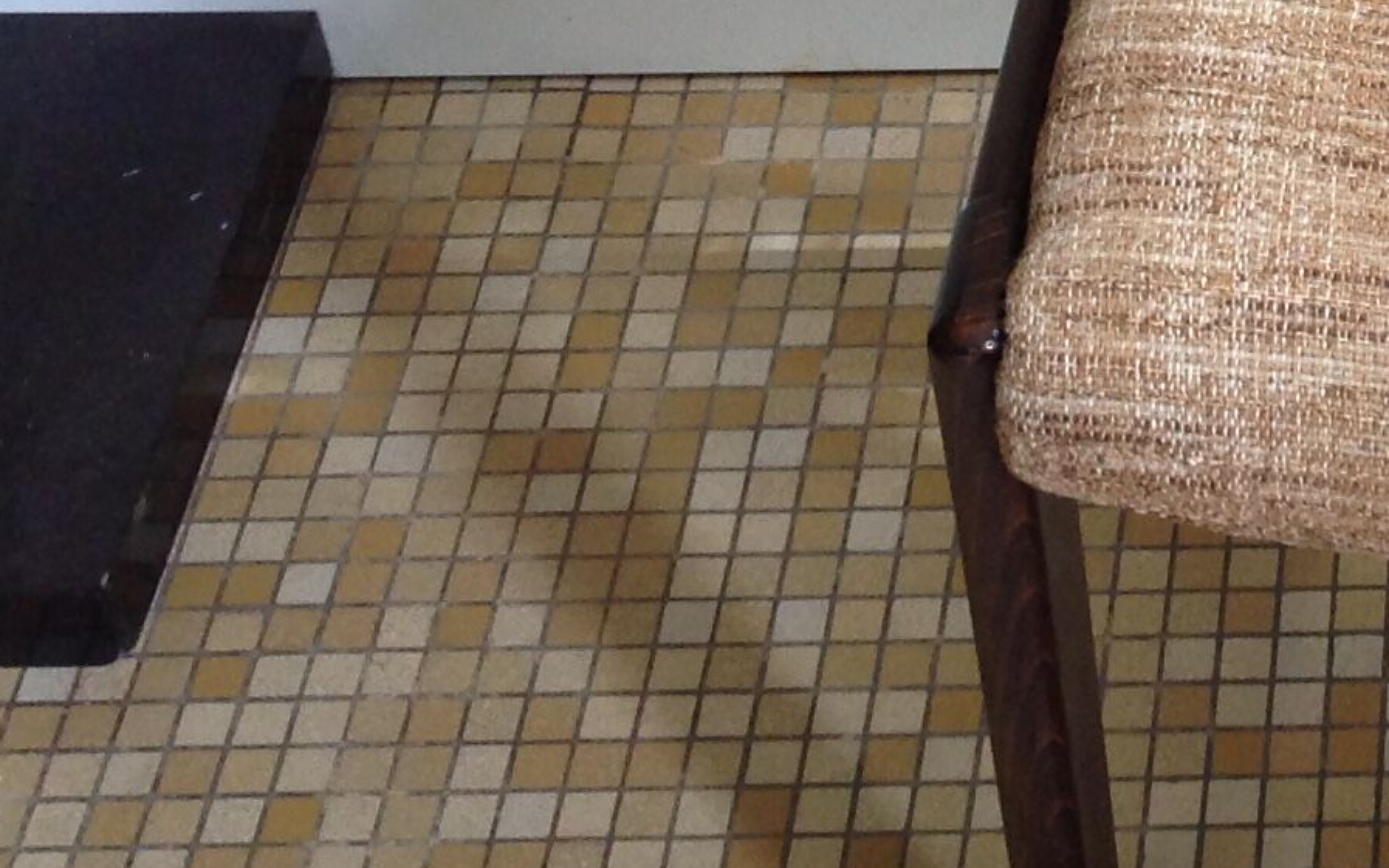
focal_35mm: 107
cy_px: -195
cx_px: 1736
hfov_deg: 18.3
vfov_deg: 12.0
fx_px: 4051
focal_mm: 4.28
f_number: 2.4
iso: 80
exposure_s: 1/15
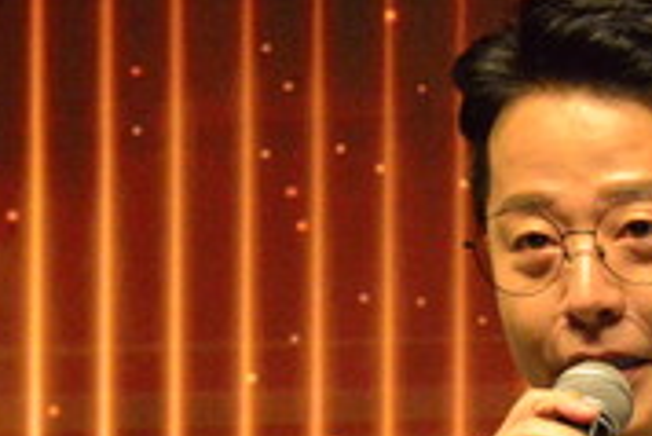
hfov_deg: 3.0
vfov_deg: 2.0
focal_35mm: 676
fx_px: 12253
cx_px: 751
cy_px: 694
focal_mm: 200
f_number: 16
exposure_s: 1/320
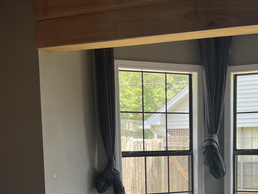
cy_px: 184
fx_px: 432
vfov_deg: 24.3
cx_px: 177
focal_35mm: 58
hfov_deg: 32.9
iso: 40
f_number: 1.5
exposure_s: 1/165
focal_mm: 5.7
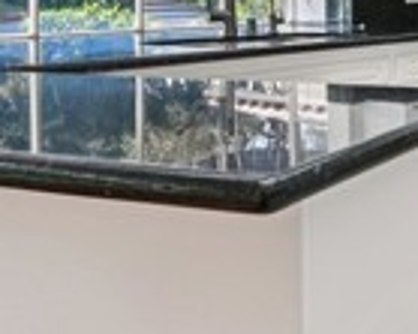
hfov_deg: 28.9
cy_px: -27
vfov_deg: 25.3
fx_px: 692
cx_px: 505
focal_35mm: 56
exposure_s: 1/30
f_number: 8
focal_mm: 13
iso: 250
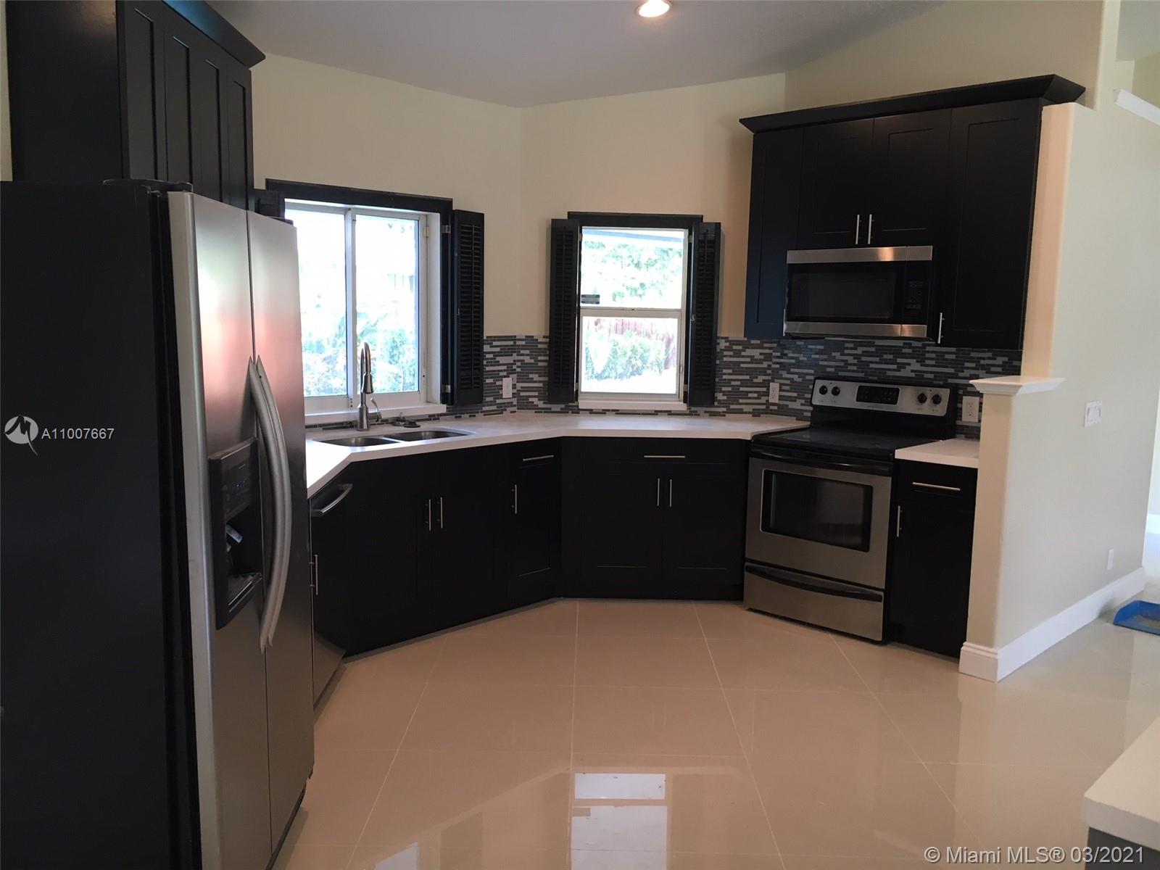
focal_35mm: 29
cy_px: 435
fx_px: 972
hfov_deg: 61.7
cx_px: 580
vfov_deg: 48.2
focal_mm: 4.15
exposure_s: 1/30
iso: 64
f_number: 2.2
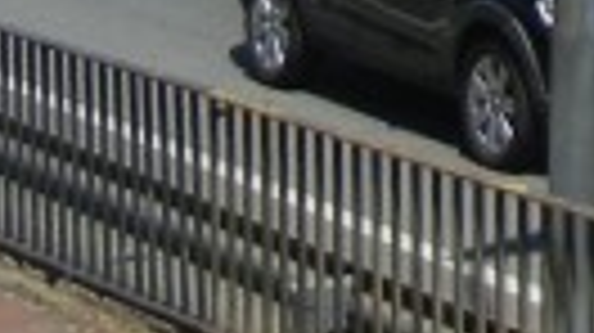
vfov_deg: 4.3
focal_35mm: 254
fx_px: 3997
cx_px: 1102
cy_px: -1102
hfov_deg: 8.2
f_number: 7
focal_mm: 5.4
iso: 160
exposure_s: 1/491
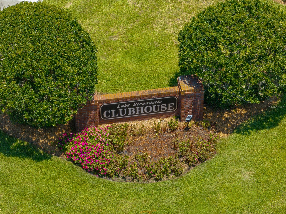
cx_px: 143
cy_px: 107
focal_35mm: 161
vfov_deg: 9.2
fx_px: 1330
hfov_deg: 12.3
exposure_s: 1/320
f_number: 4.4
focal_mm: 29.85
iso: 100
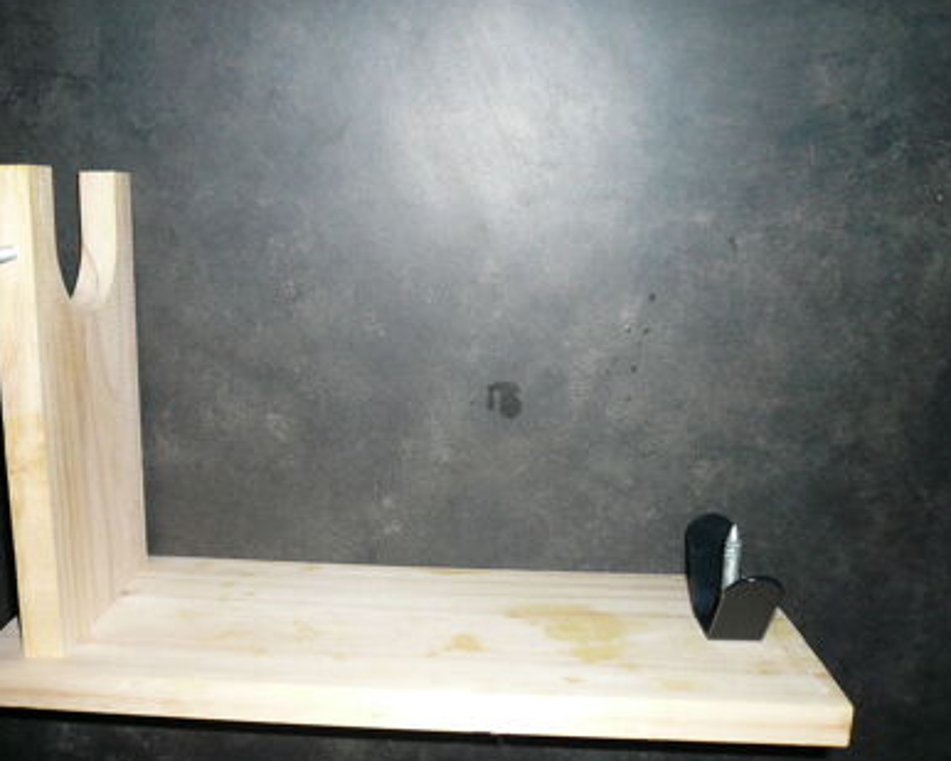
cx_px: 372
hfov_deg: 52.4
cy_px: 392
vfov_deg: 43.4
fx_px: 957
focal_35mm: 34
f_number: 2.8
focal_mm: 4.6
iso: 100
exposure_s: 1/30
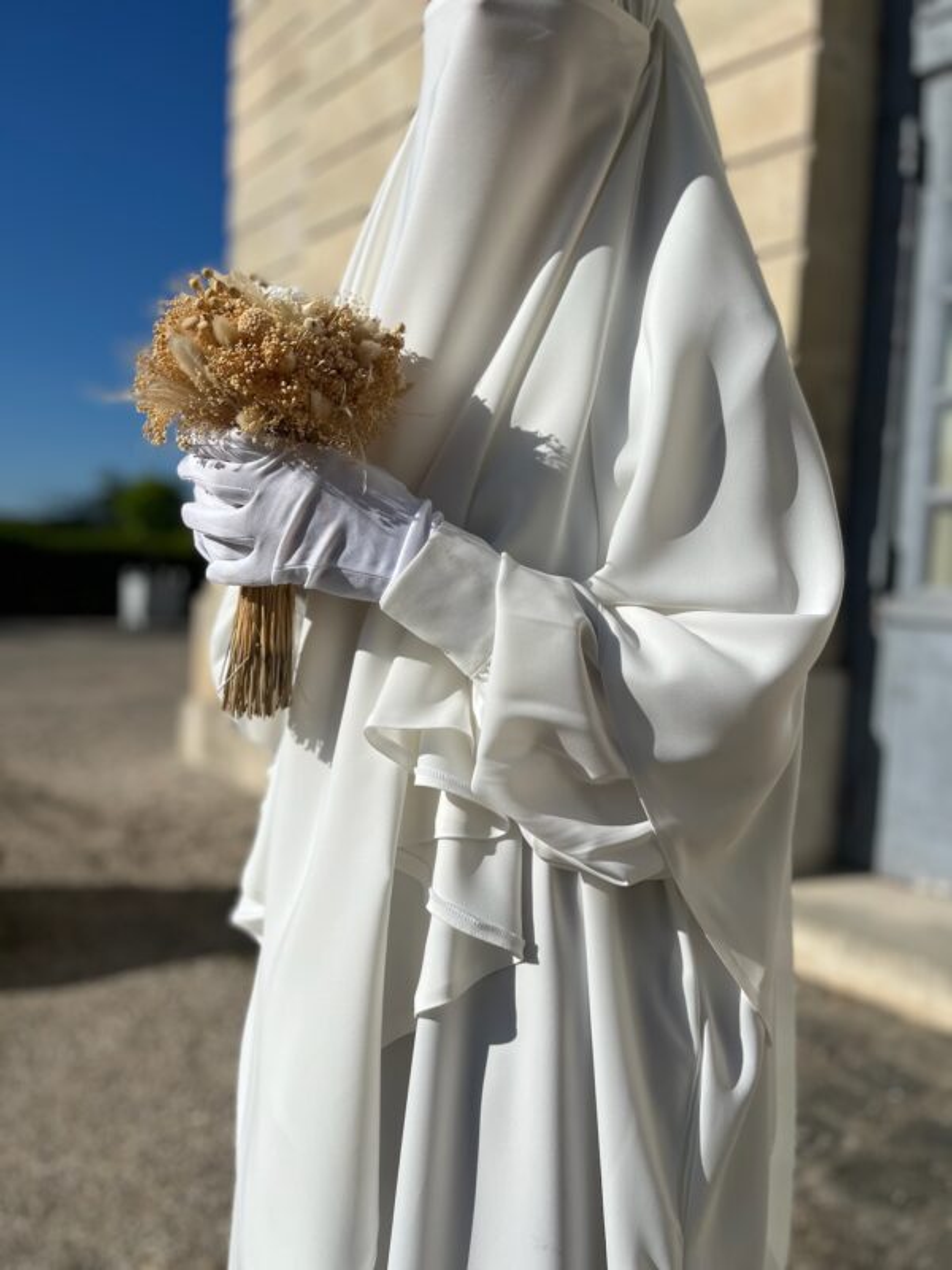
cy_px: 635
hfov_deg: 53.1
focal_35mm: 26
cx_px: 476
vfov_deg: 67.3
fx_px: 953
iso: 50
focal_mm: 5.1
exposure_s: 1/9091
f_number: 1.6
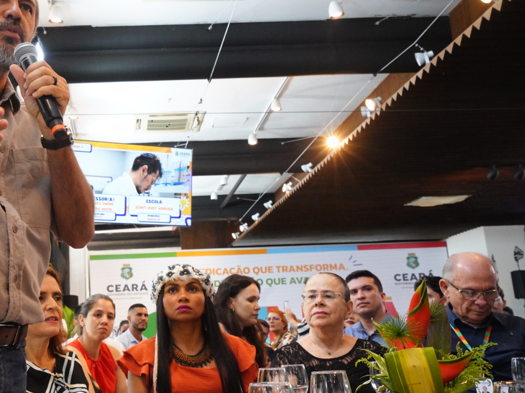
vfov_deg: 28.5
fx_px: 773
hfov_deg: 36.8
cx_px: 144
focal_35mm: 51
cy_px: 158
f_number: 9
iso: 8000
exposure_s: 1/160
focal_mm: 34
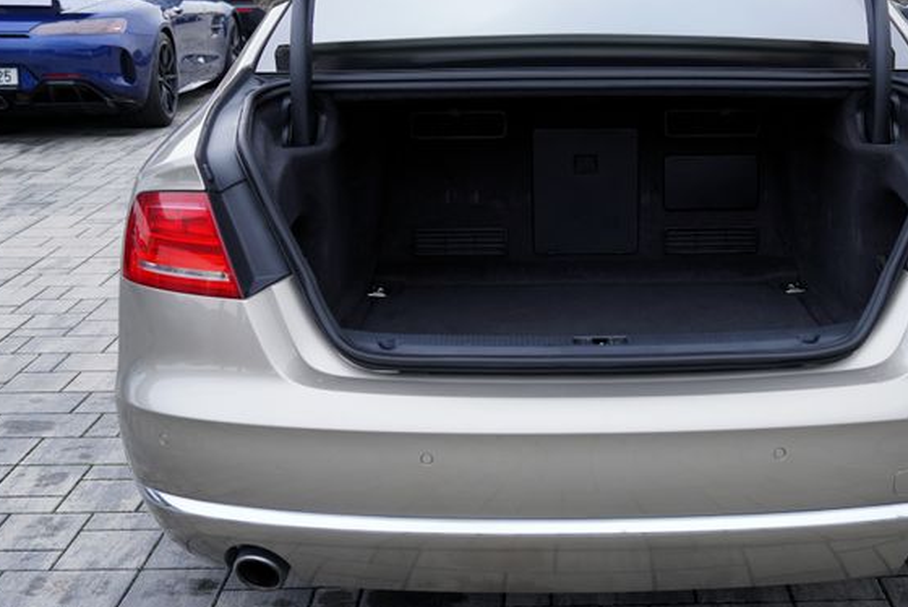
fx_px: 1337
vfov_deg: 25.4
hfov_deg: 37.1
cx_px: 600
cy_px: 186
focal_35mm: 53
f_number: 4
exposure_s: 1/60
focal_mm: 29
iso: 160
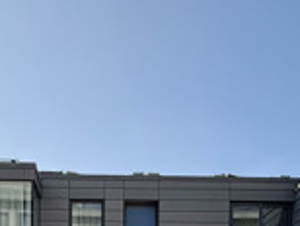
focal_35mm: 58
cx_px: 103
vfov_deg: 20.3
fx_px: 503
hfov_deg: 32.9
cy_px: 372
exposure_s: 1/1125
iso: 64
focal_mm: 2.22
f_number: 2.2
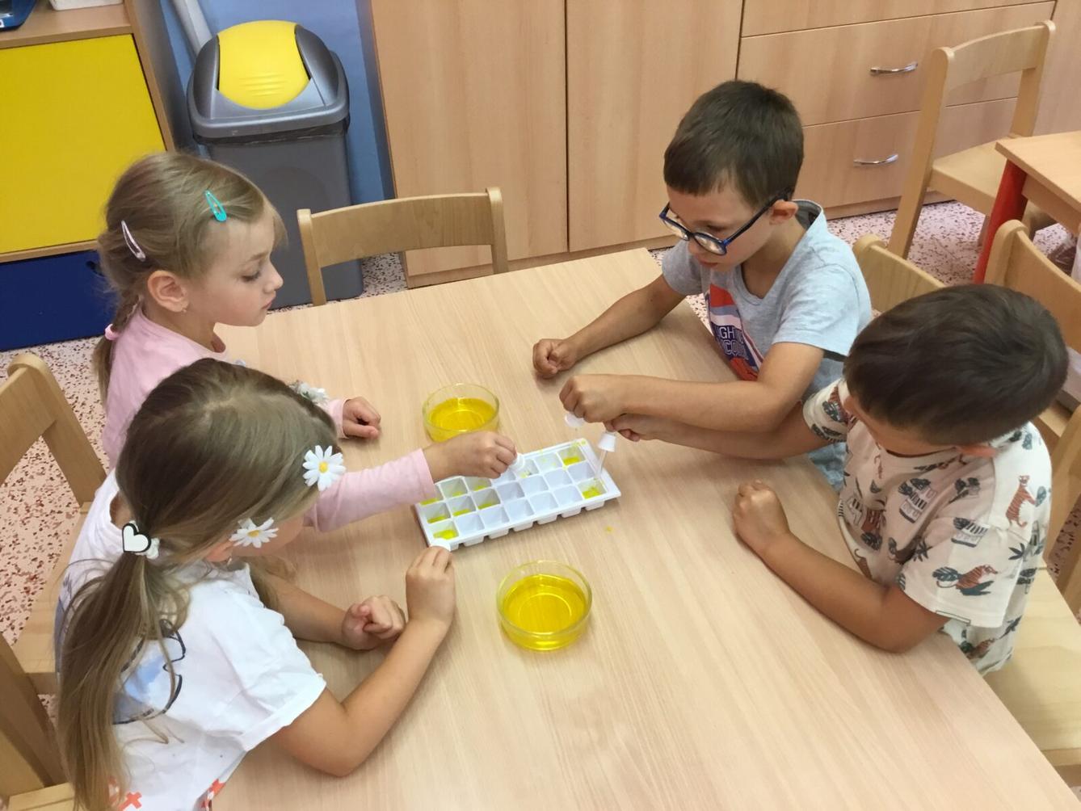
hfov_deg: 58.3
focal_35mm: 31
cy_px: 406
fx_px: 968
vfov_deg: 45.5
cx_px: 540
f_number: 2.4
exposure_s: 1/33
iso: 50
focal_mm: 3.3
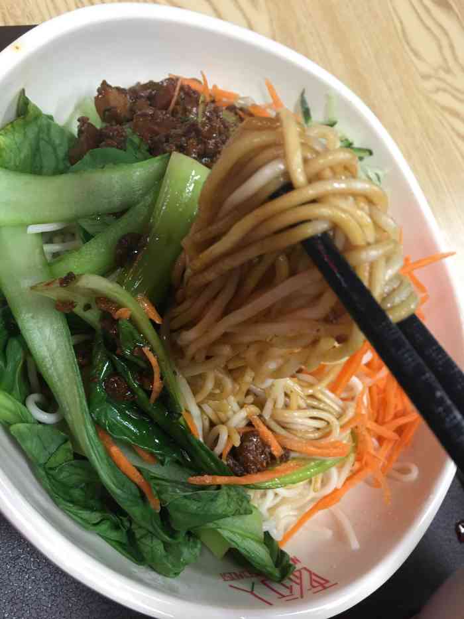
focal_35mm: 29
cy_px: 310
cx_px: 232
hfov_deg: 48.2
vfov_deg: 61.7
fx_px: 518
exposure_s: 1/17
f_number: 2.2
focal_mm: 4.15
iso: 50
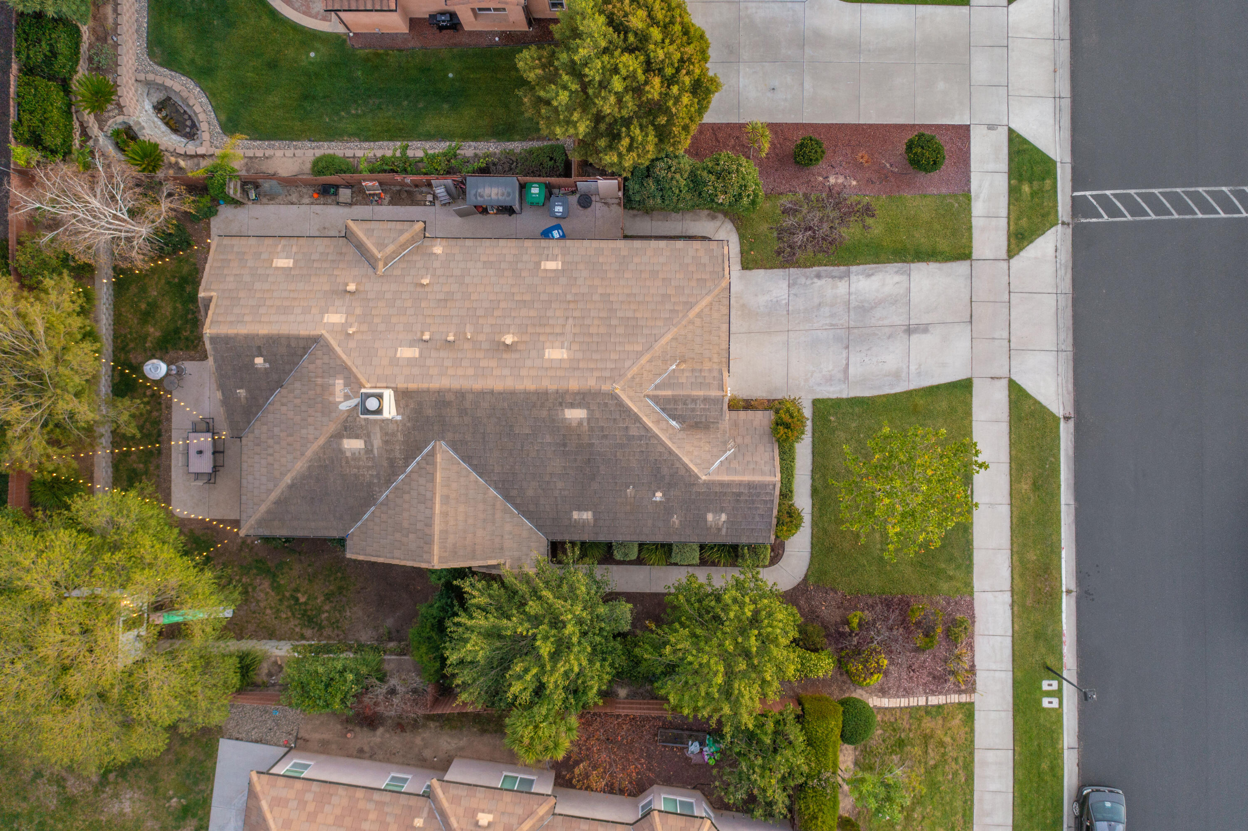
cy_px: 416
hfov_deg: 65.5
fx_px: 970
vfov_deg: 46.4
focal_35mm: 28
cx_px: 624
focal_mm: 10.26
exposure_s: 1/30
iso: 250
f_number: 2.8
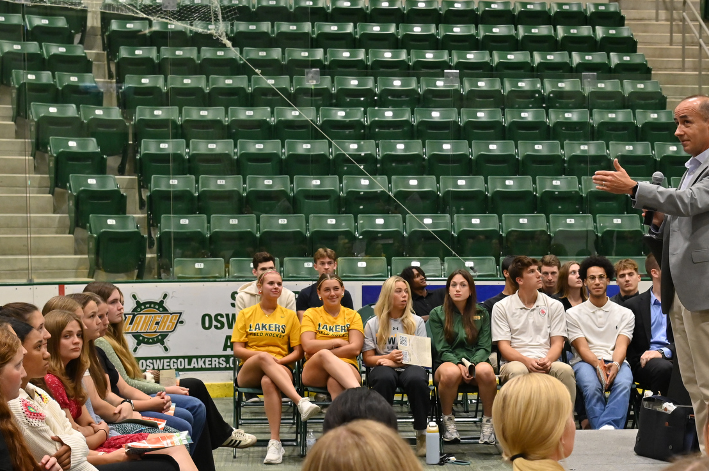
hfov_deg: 25.9
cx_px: 465
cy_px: 350
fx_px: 1535
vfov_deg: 17.4
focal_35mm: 78
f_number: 7.1
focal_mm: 48
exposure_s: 1/200
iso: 2500
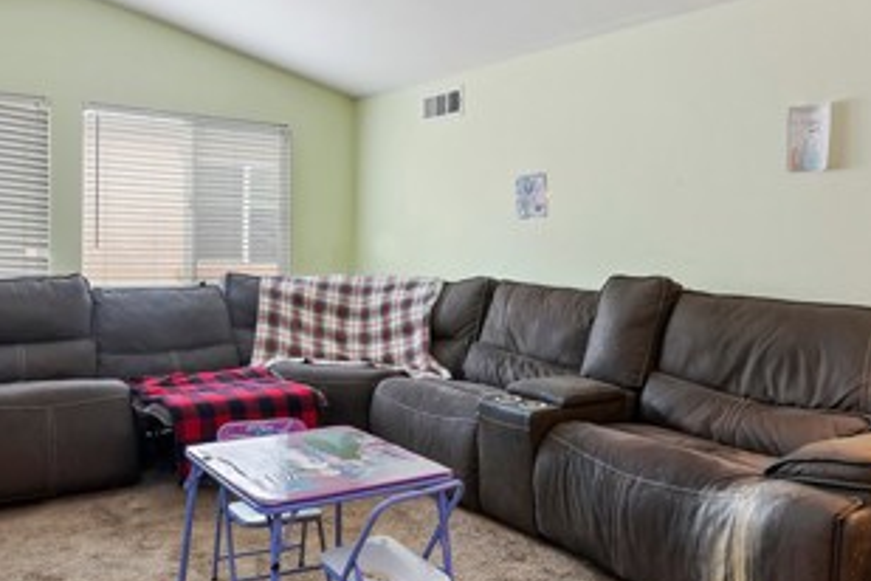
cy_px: 228
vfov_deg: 44.7
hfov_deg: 62.8
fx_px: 702
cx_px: 327
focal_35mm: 29
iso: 500
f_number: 10
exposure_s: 1/2
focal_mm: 14
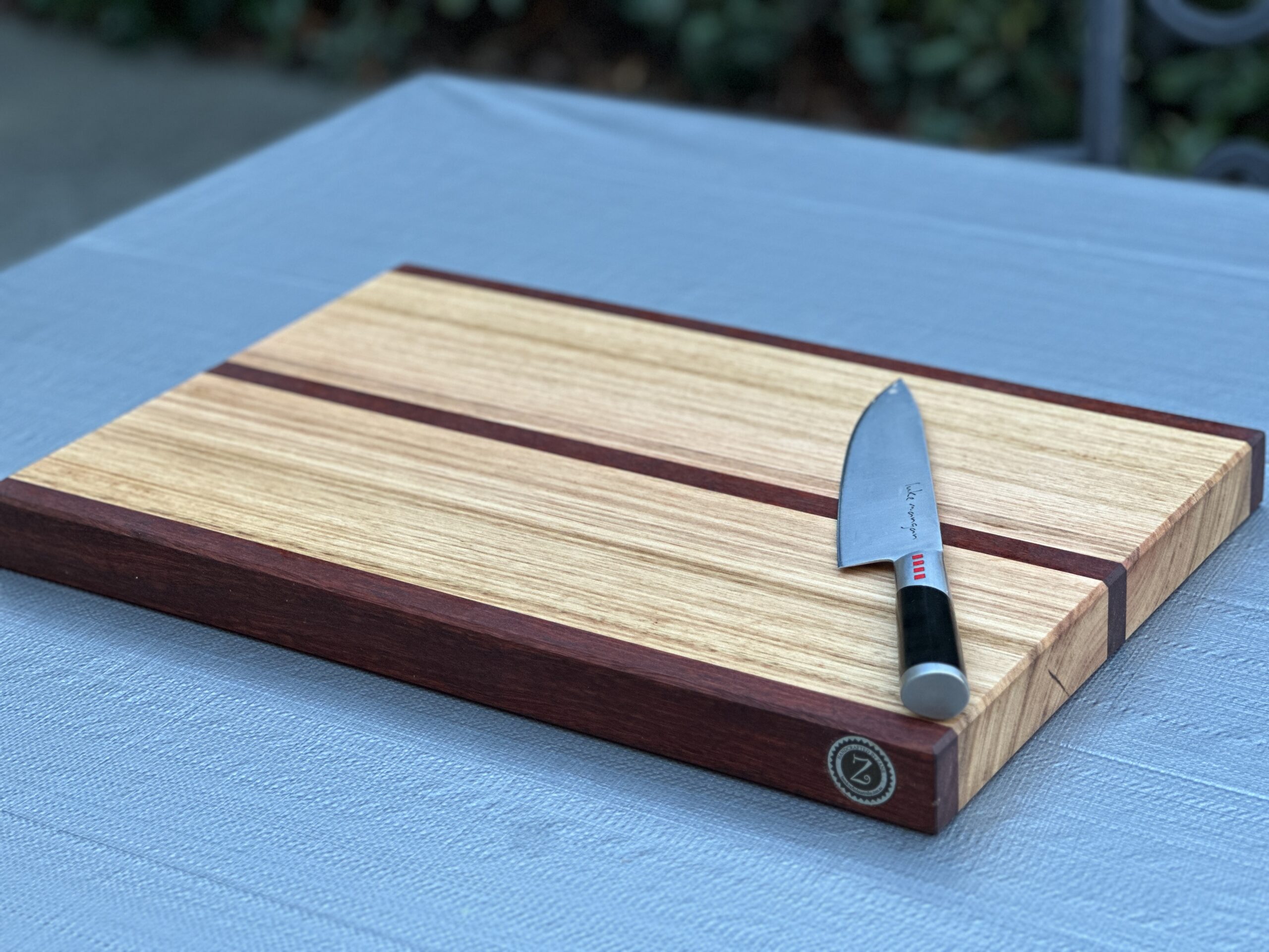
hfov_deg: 25.3
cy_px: 476
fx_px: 2823
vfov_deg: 19.1
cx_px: 634
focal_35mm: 77
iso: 160
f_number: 2.8
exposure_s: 1/121
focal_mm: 9
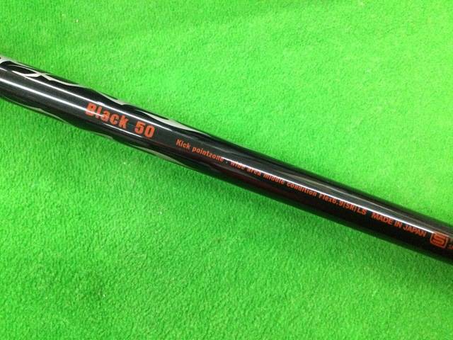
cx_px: 226
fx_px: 406
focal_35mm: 31
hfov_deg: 58.4
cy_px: 170
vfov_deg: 45.4
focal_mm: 3.3
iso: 250
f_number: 2.4
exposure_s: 1/30
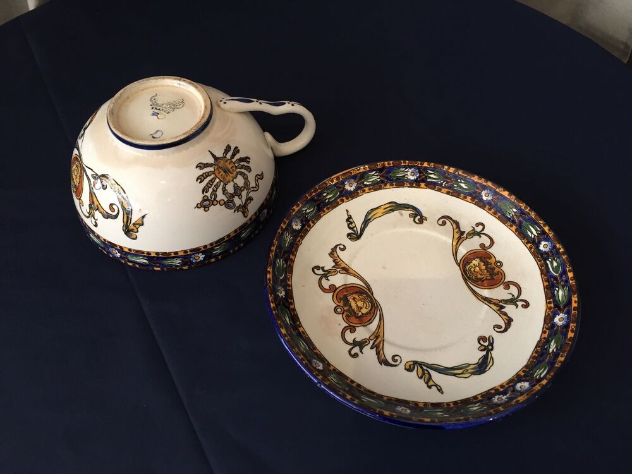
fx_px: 529
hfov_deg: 61.7
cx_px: 316
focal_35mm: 29
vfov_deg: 48.2
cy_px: 237
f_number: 2.2
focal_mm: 4.15
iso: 125
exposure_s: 1/33
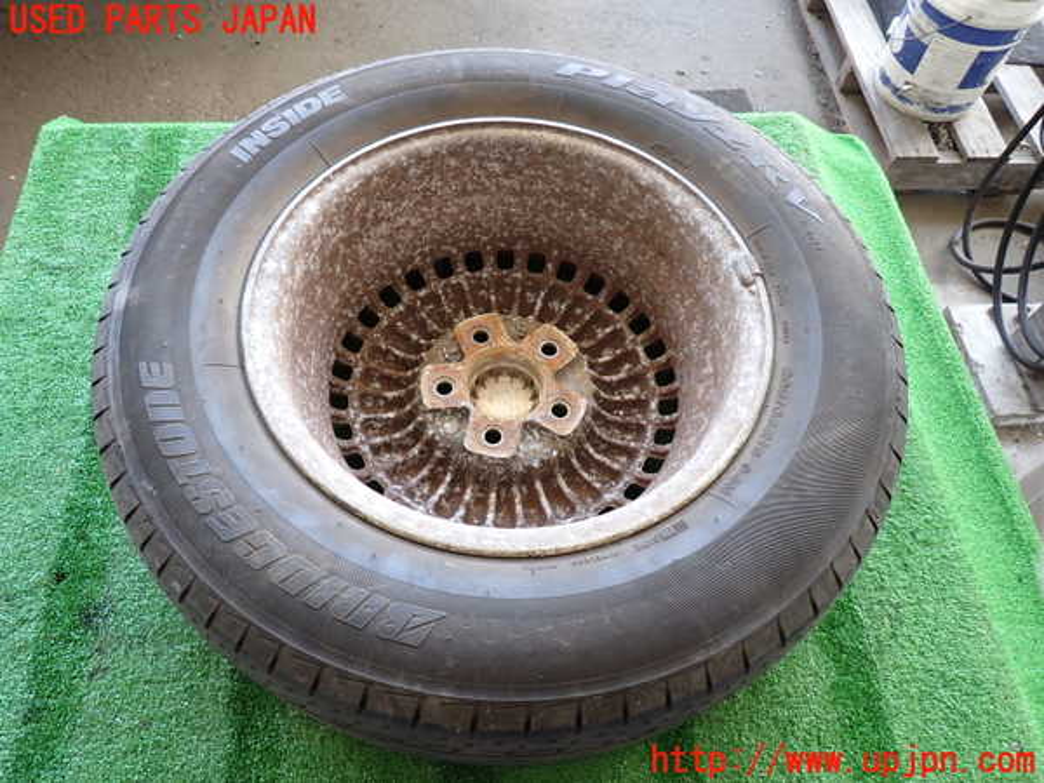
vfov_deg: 54.9
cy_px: 392
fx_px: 754
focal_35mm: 25
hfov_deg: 69.4
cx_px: 522
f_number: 2
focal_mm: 4.5
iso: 200
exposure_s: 1/60
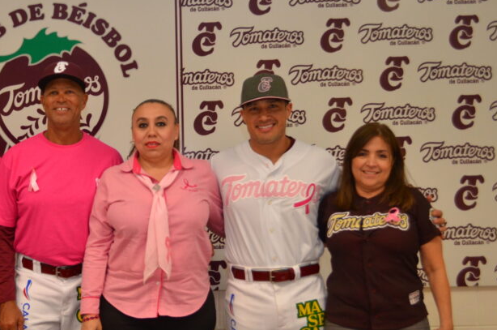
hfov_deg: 35.2
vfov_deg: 24.5
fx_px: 758
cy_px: 195
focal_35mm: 55
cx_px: 104
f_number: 4
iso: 800
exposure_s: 1/60
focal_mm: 22
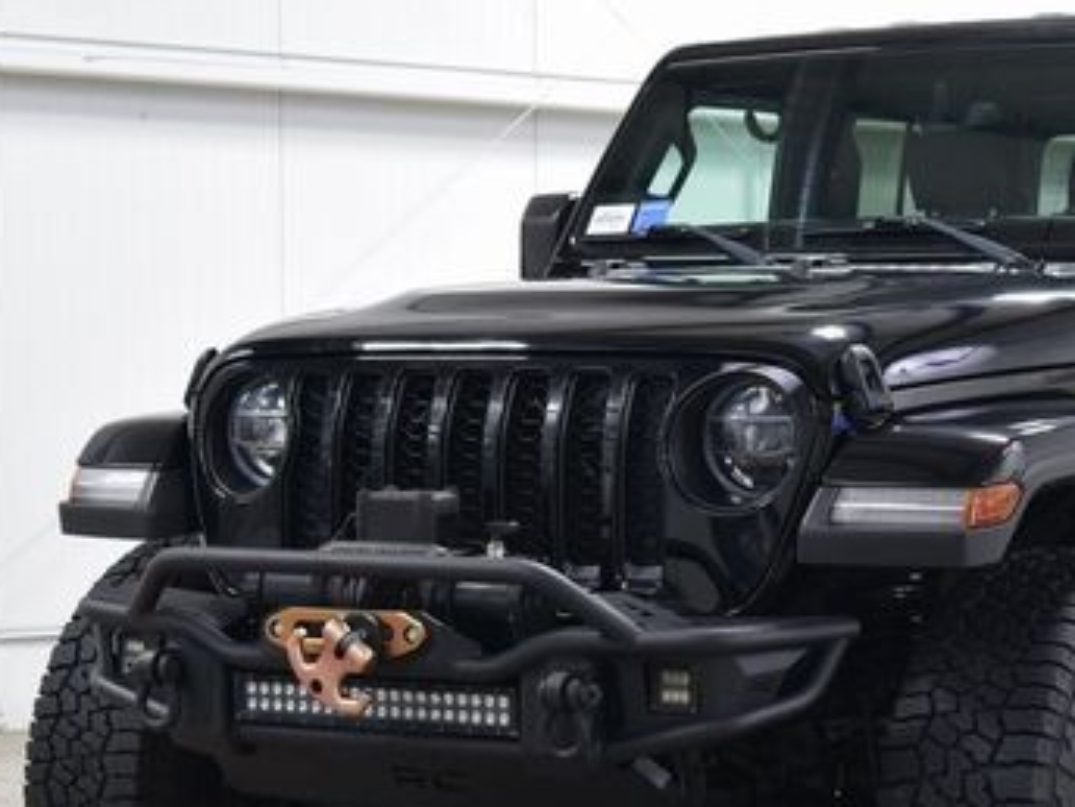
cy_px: 505
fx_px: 3168
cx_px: 881
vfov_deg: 14.5
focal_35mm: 102
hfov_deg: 19.0
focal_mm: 38
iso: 900
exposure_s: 1/15
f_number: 6.3
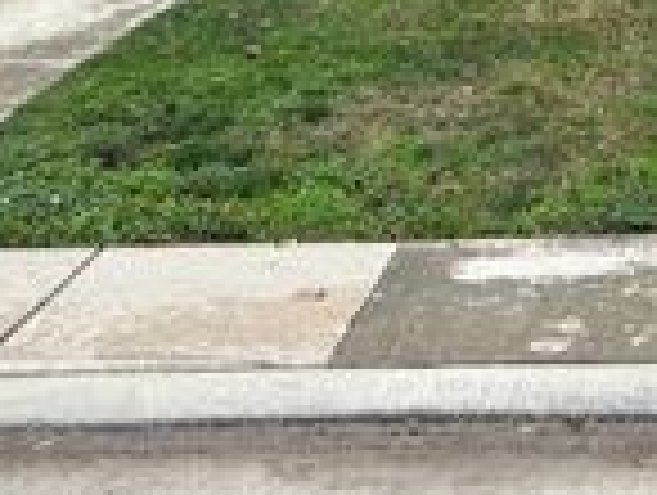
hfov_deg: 20.5
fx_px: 1692
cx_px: 792
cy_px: -322
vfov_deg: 15.0
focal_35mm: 89
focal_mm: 5.7
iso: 50
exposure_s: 1/448
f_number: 1.5
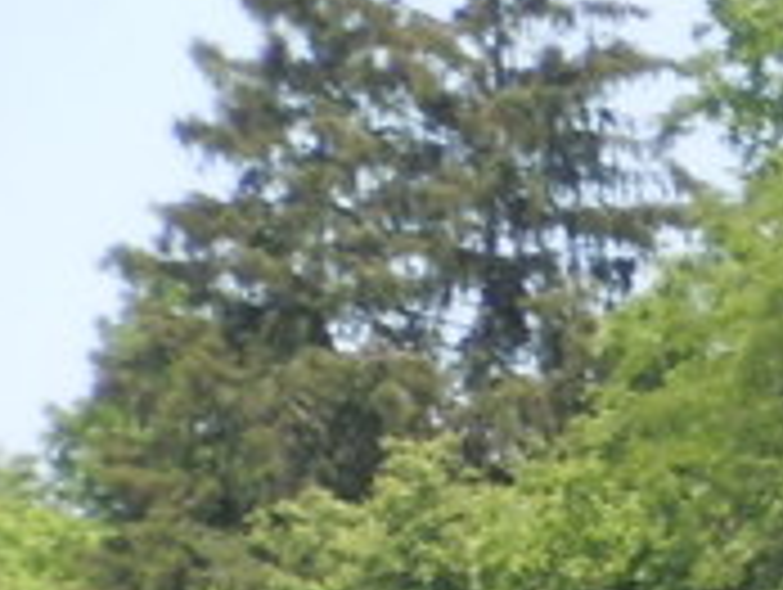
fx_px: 17260
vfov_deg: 2.0
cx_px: 1755
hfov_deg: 2.6
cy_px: 1135
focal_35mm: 762
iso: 100
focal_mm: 29.8
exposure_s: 1/200
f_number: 5.5
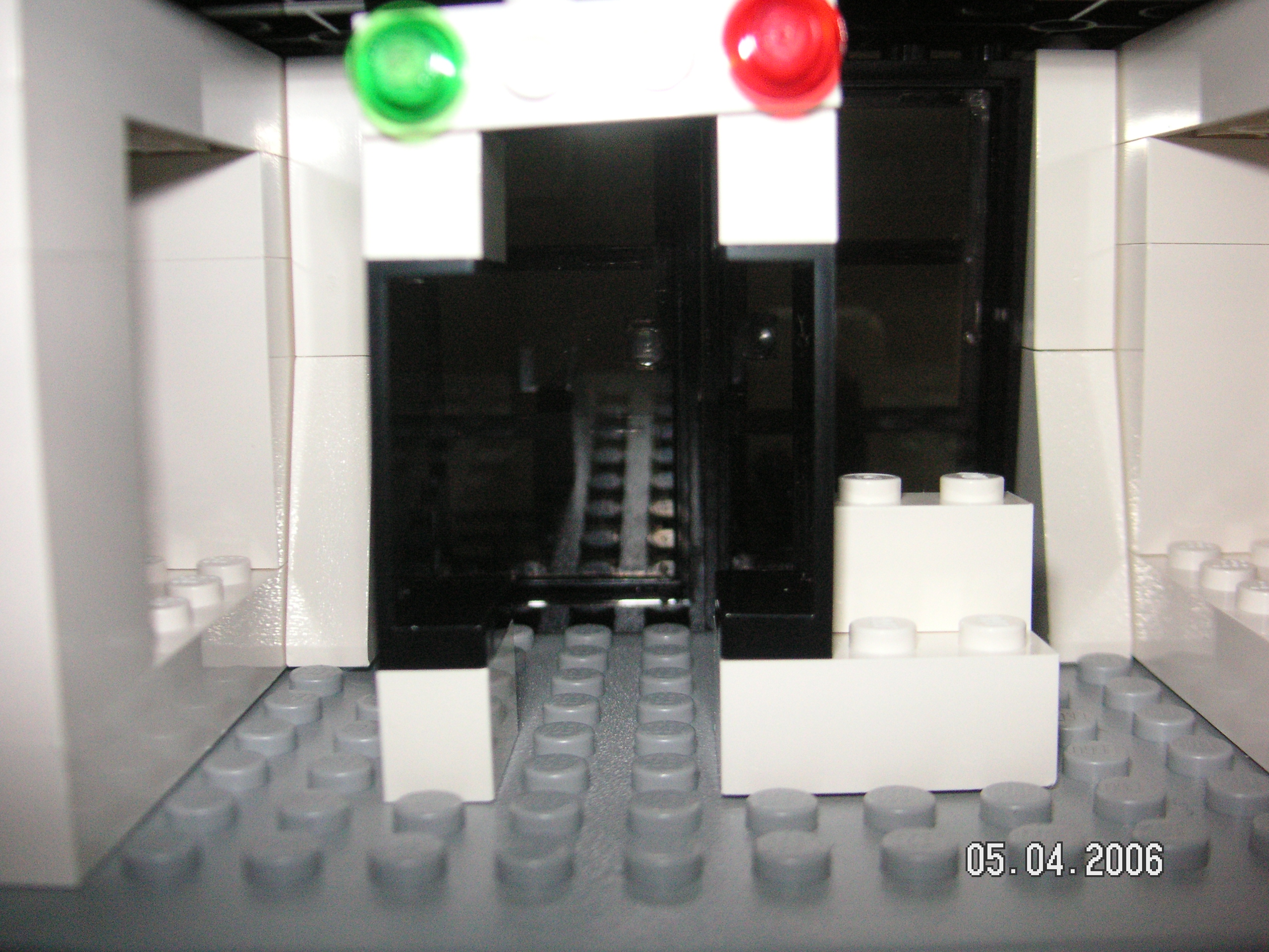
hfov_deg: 50.1
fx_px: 1356
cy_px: 476
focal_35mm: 37
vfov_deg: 38.7
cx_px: 634
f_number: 6.7
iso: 160
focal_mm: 6.1
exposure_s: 1/45
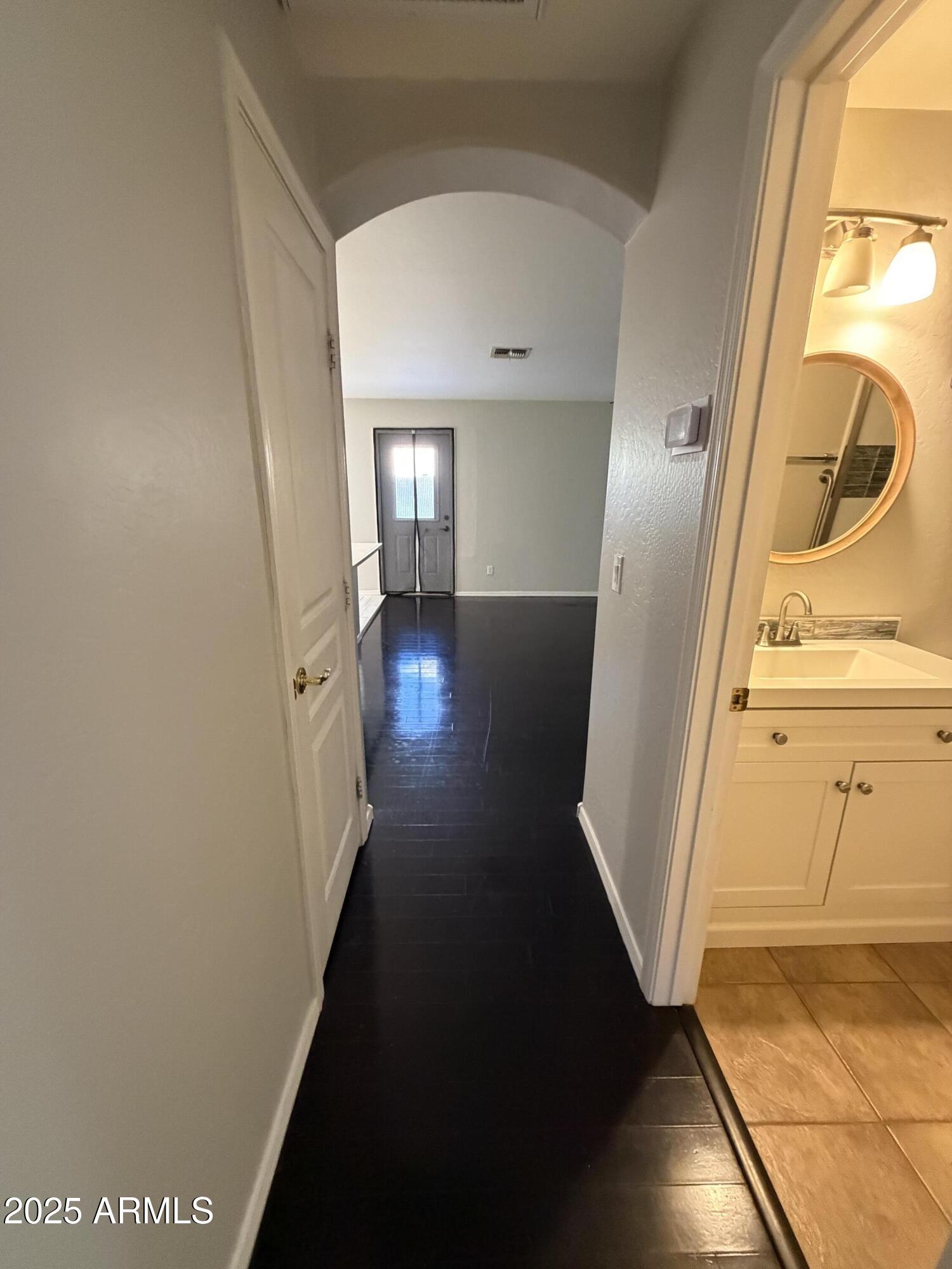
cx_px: 476
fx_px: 513
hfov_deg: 85.7
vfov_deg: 102.1
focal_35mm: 14
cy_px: 634
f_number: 2.2
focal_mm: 2.22
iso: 640
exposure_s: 1/60
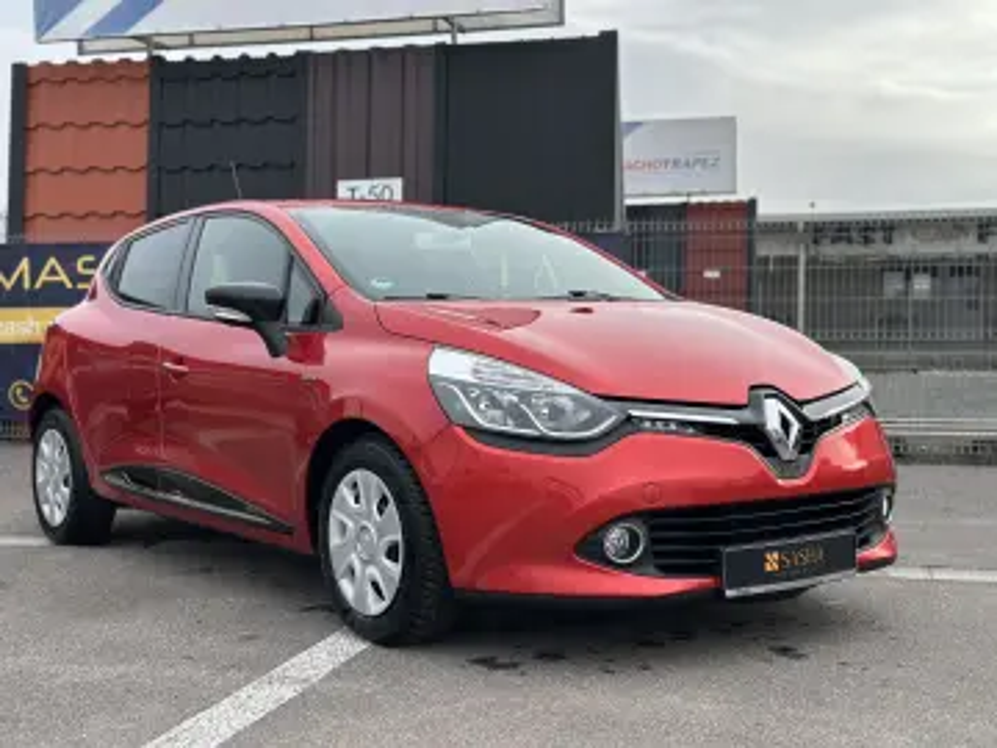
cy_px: 374
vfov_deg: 30.3
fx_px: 1382
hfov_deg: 39.7
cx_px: 498
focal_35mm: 48
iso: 80
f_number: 1.78
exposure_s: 1/1497
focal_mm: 6.86
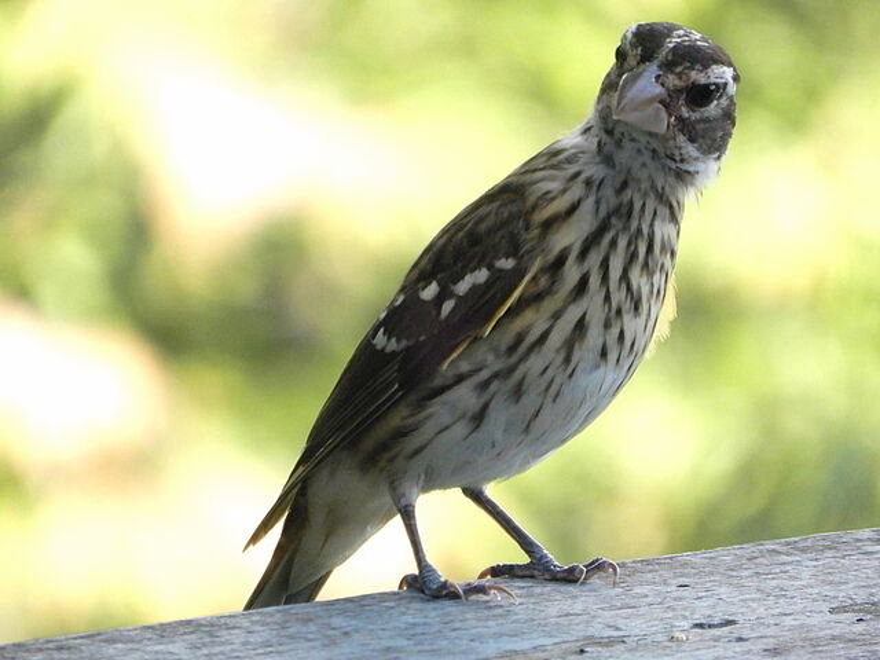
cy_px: 330
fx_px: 18304
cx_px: 440
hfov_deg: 2.8
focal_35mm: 720
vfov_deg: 2.1
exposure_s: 1/250
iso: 400
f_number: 6.9
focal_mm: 128
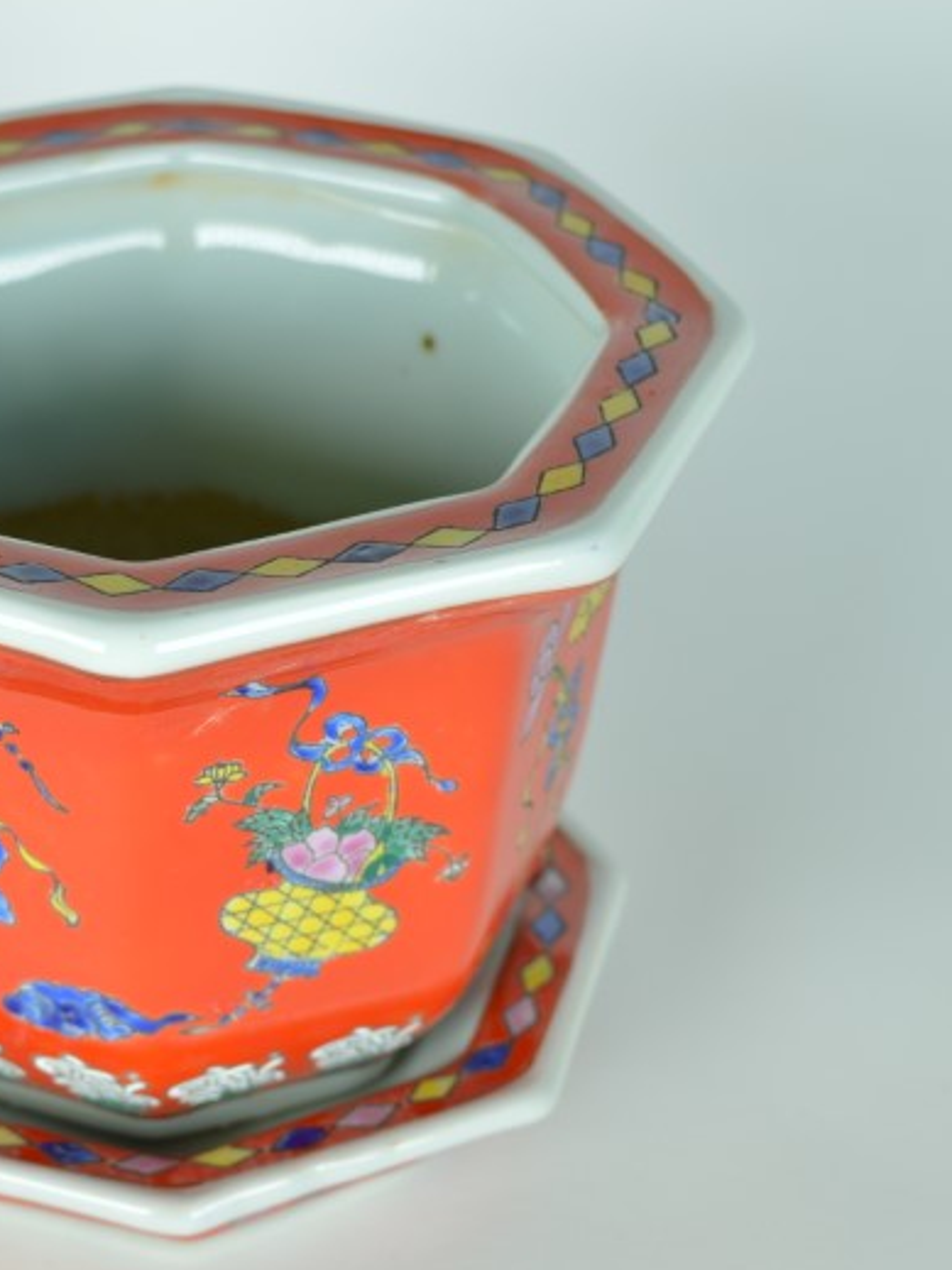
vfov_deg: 24.4
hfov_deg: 18.2
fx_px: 2935
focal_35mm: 80
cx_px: 144
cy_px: 582
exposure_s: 1/160
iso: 100
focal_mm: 32
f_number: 6.3
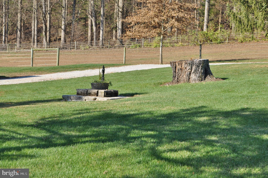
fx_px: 613
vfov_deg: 16.5
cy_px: 89
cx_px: 134
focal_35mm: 82
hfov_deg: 24.6
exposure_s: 1/320
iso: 250
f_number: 9
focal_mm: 55
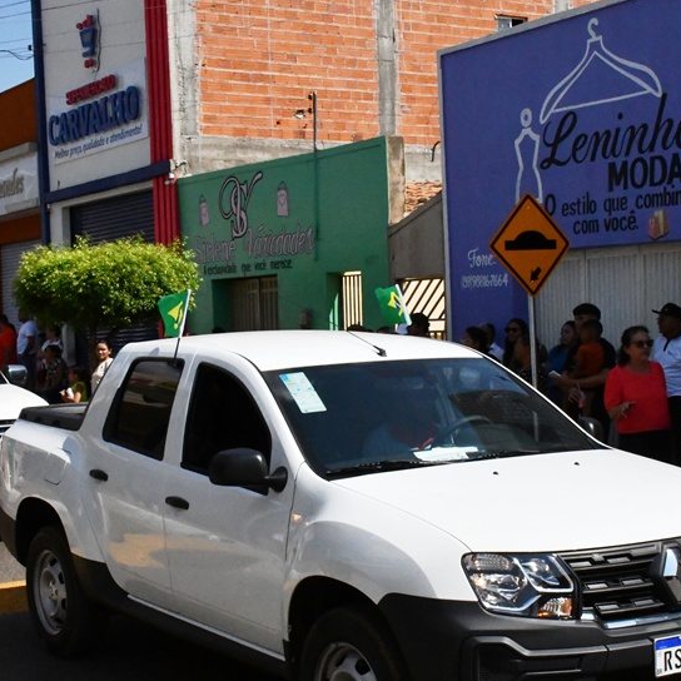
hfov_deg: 26.9
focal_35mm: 64
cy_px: 406
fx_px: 1424
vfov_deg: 26.8
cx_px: 378
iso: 5000
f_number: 25
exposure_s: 1/2500
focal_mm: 27
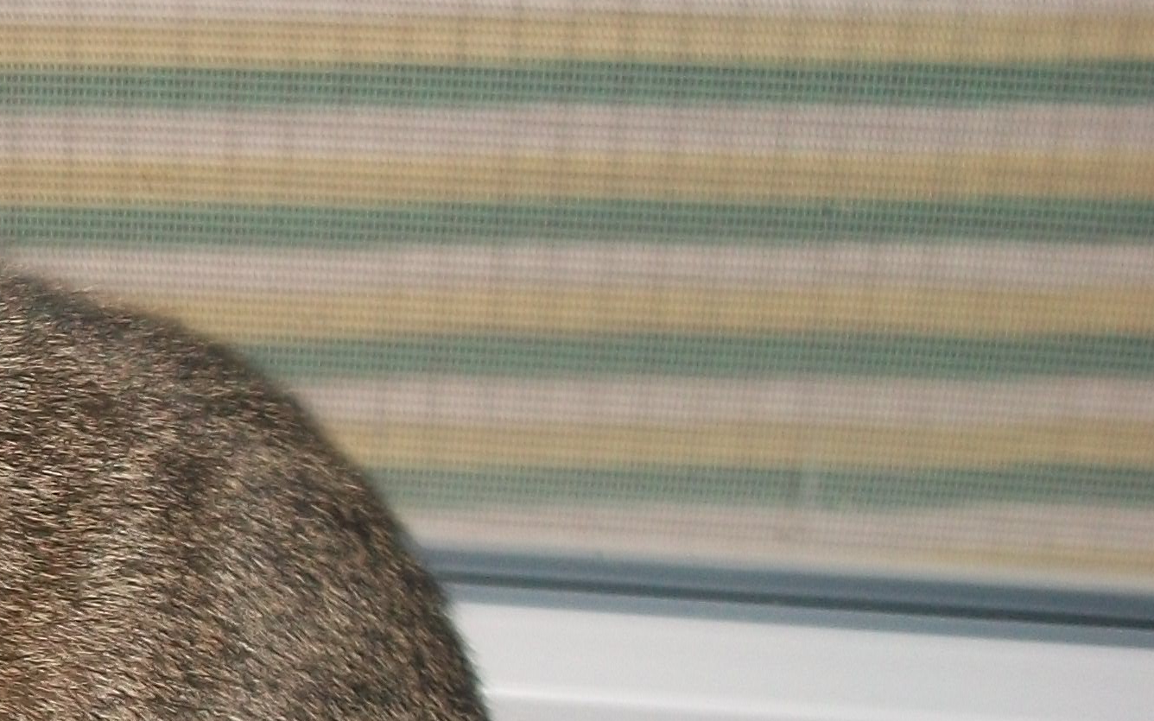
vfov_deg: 14.0
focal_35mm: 93
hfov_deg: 20.5
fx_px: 2925
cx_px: -310
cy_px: 489
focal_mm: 5.7
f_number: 2.9
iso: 80
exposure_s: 1/30
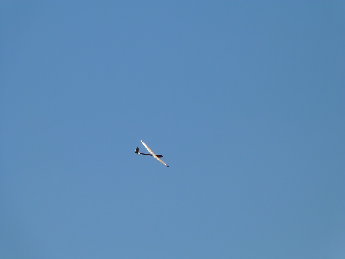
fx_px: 4365
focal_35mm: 438
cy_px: 130
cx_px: 172
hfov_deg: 4.5
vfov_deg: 3.4
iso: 100
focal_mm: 78.9
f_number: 5.6
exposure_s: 1/1600
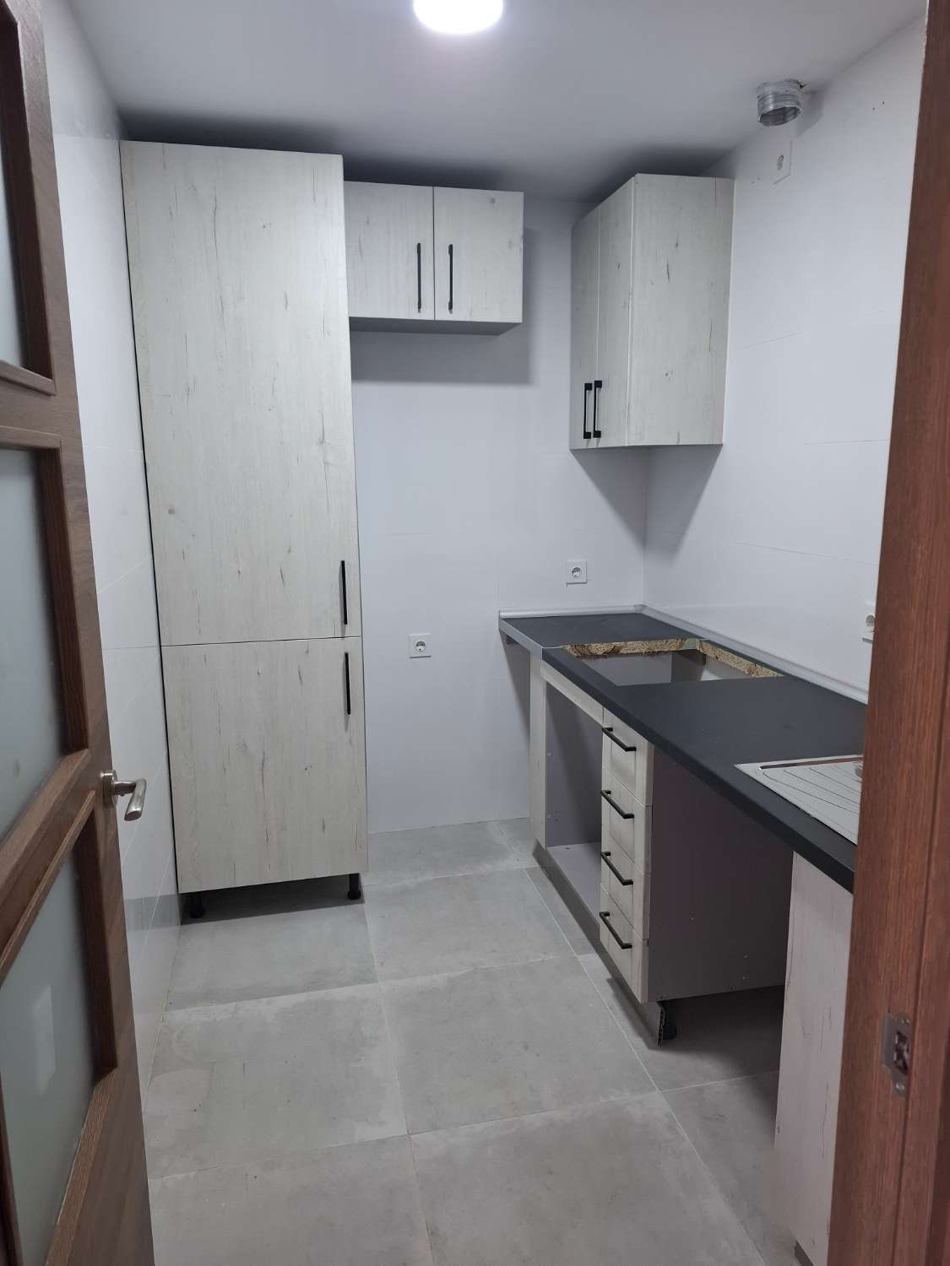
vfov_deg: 73.9
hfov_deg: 58.9
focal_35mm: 23
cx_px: 475
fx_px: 842
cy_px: 633
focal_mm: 5.54
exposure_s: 1/100
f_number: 1.8
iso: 320
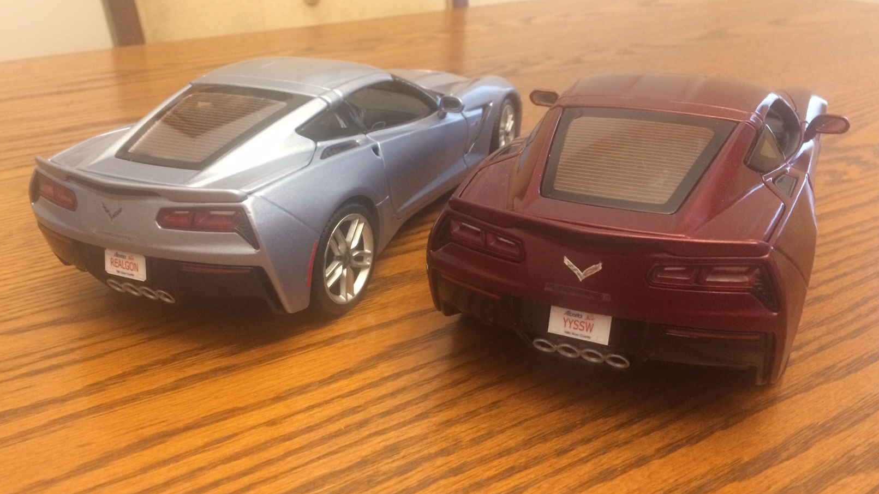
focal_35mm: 32
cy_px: 272
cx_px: 436
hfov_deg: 61.0
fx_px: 746
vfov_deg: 36.6
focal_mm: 4.15
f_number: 2.2
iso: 320
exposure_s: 1/24
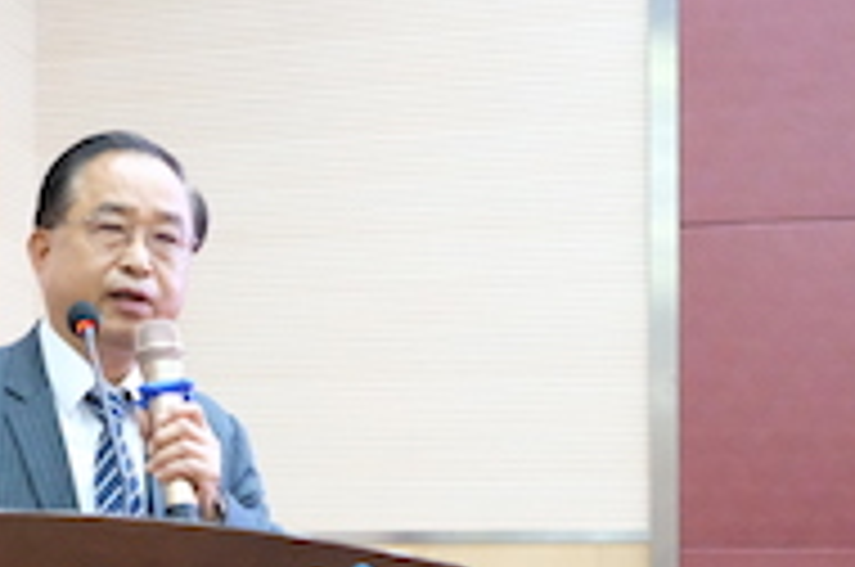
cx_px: 176
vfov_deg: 14.6
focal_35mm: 92
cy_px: 540
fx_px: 2181
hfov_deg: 21.9
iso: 12800
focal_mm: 23
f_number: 2
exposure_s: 1/500
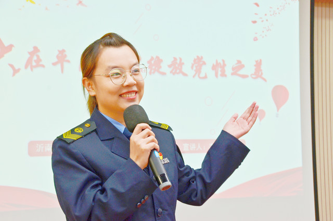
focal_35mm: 90
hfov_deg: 22.7
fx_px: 831
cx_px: 166
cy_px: 110
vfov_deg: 15.1
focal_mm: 60
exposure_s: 1/30
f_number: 9
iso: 500
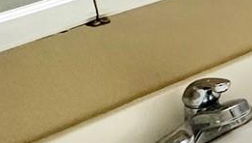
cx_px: 688
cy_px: -75
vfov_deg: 12.4
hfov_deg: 12.9
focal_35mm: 93
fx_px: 622
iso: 200
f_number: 2.2
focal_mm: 2.22
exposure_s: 1/120
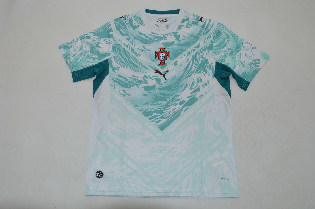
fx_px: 275
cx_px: 158
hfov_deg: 59.5
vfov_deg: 41.6
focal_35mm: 32
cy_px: 104
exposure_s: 1/200
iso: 400
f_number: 14
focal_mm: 21
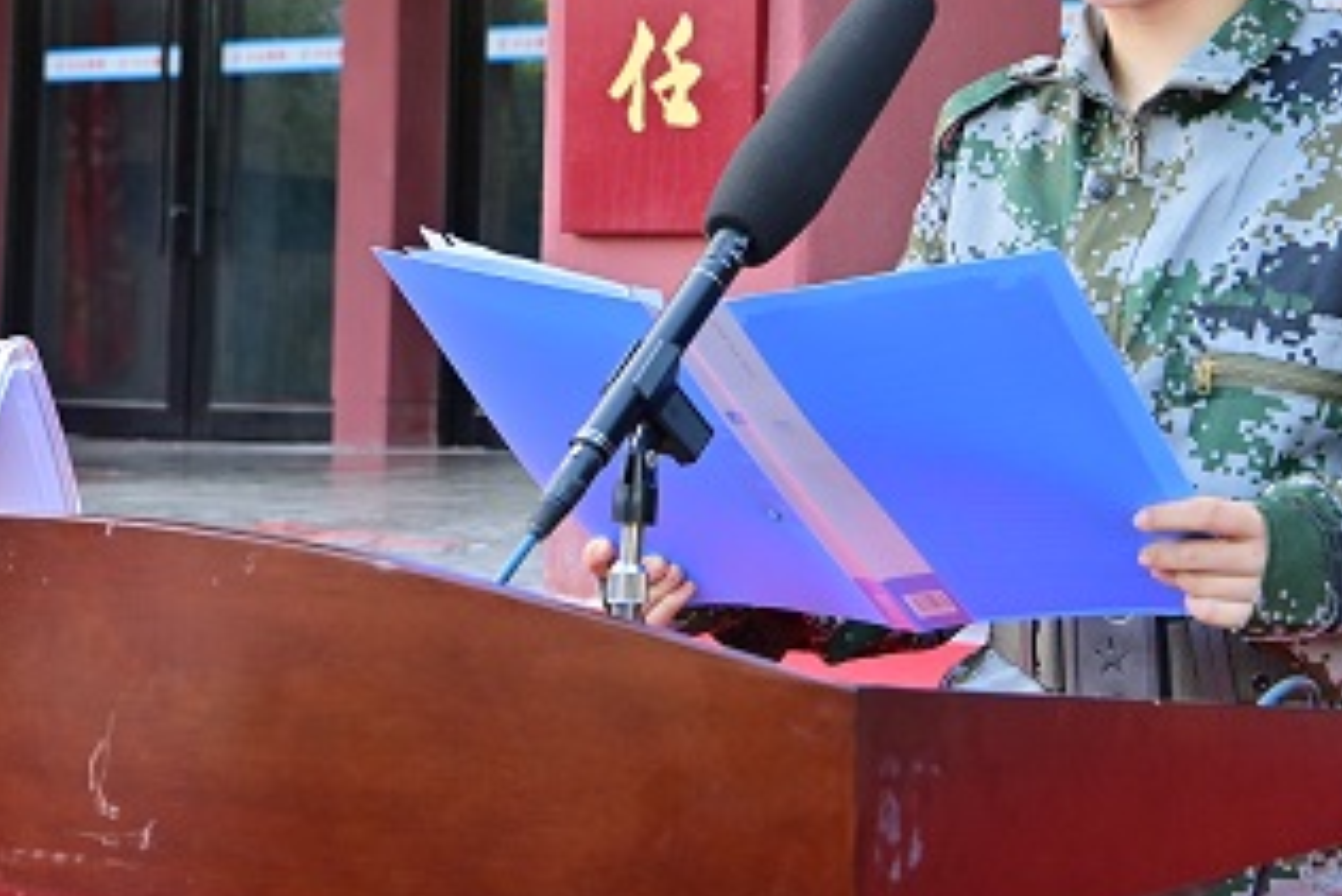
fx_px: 3543
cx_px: 781
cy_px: 149
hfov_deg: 21.4
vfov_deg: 14.3
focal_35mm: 95
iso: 200
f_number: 8
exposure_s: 1/80
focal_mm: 50
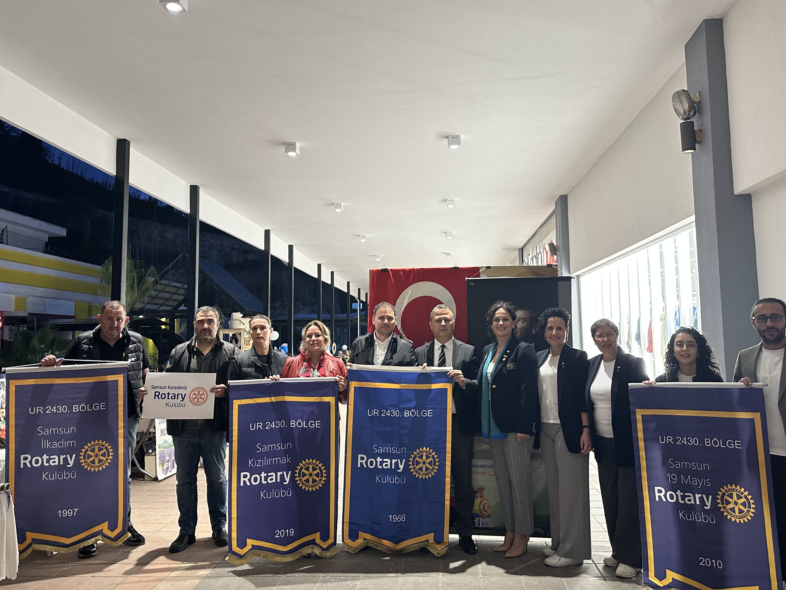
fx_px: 659
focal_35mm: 29
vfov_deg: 48.2
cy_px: 279
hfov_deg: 61.6
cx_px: 411
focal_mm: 6.86
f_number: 1.78
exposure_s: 1/50
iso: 200
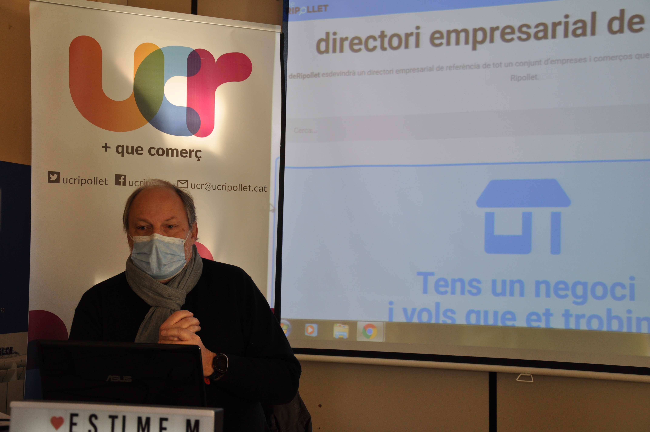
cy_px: 216
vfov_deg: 23.7
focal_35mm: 57
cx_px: 325
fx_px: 1028
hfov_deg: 35.1
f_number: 5
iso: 400
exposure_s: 1/100
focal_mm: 38
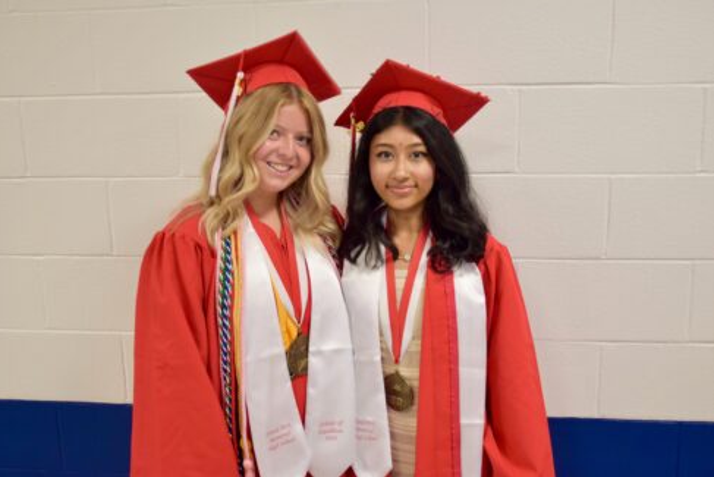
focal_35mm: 37
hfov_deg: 51.9
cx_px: 352
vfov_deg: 36.0
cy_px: 233
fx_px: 734
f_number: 4
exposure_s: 1/30
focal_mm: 24
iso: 640
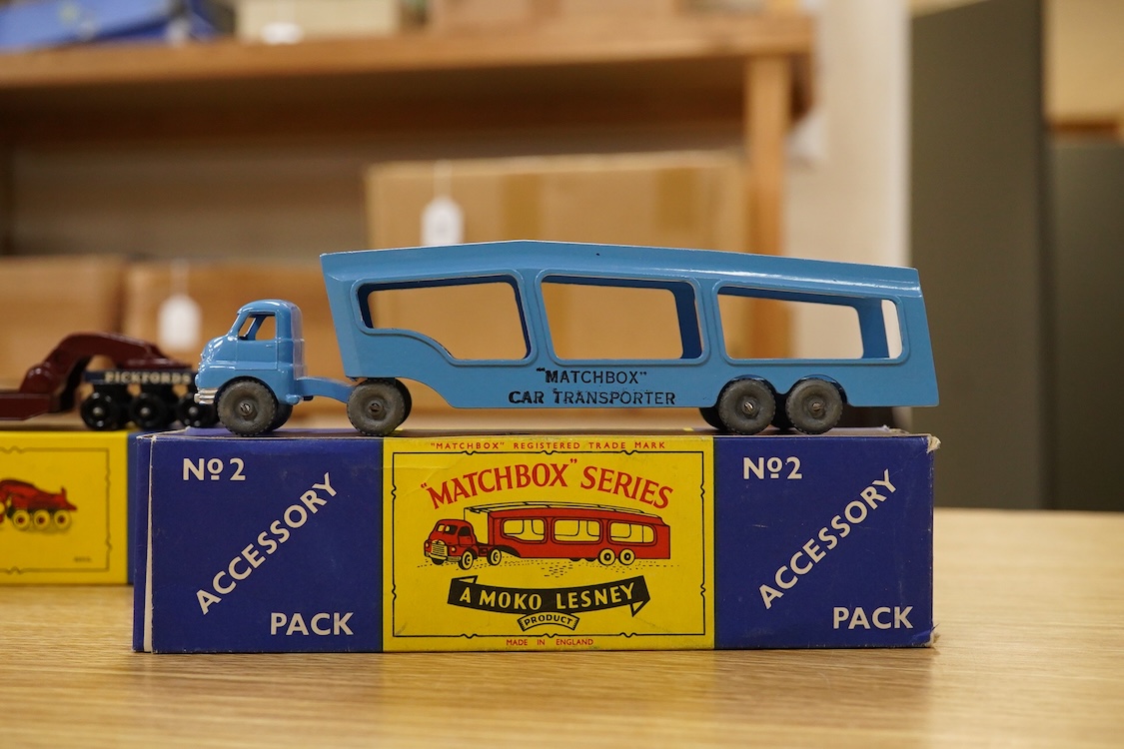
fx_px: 1405
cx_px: 562
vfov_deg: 29.9
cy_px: 374
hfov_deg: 43.6
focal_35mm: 45
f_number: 9
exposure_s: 1/160
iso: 2500
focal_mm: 30
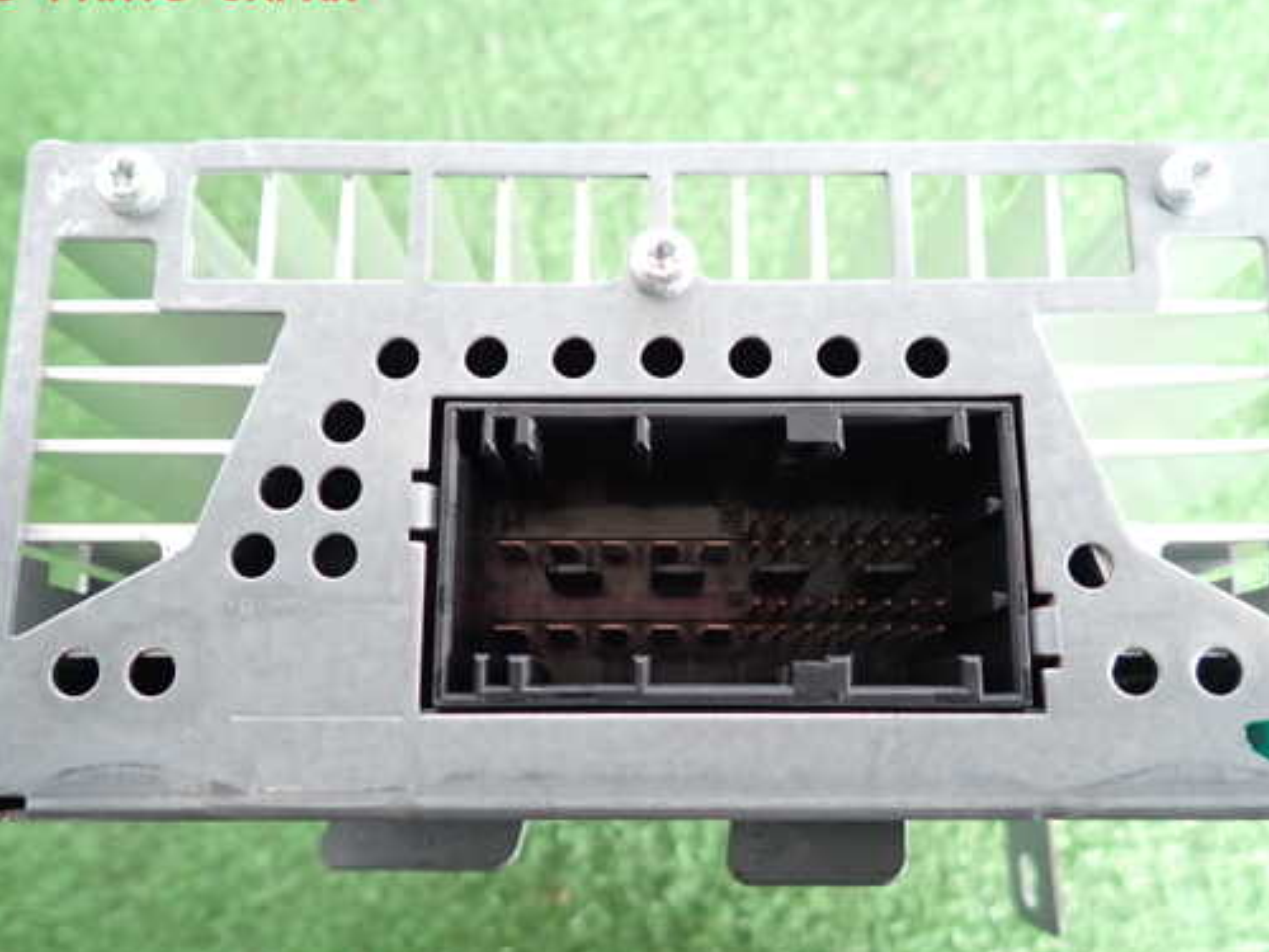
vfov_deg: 46.7
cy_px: 523
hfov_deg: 59.9
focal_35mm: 30
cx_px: 657
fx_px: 1100
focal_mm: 4.5
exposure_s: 1/30
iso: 400
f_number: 2
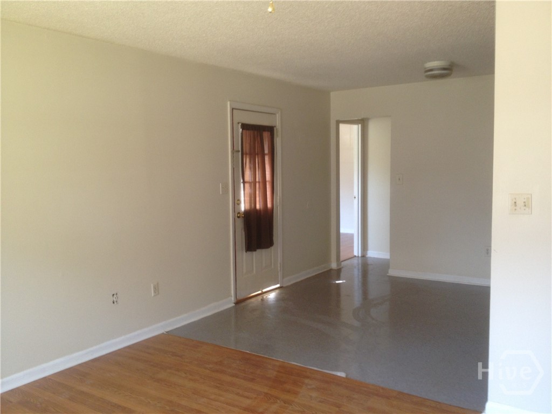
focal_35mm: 35
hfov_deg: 52.6
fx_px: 558
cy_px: 207
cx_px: 276
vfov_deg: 40.7
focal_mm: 4.28
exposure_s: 1/20
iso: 80
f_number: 2.4
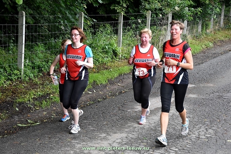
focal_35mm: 87
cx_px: 116
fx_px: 558
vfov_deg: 15.7
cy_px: 77
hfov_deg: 23.4
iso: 1000
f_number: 5
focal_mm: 58
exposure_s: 1/500
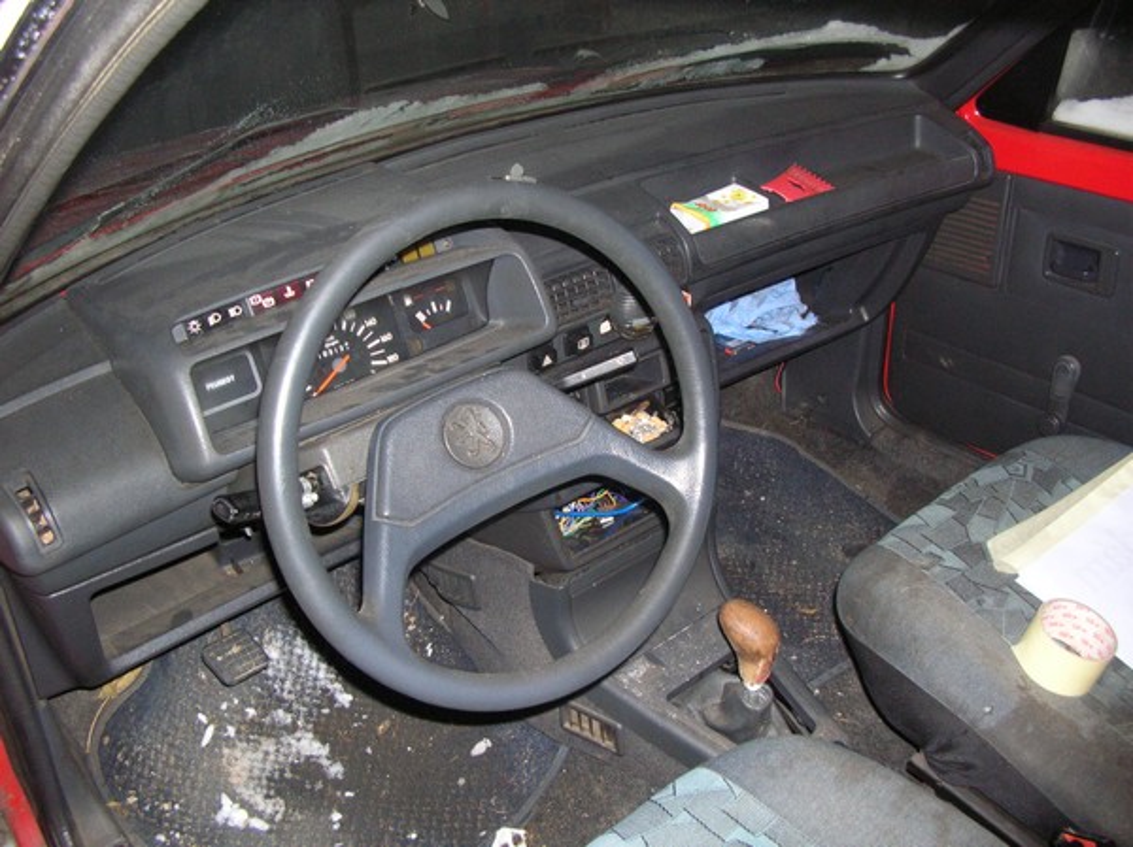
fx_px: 1145
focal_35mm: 35
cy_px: 424
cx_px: 566
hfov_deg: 52.7
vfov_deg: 40.6
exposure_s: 1/60.1
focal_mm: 5.8
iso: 127
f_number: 2.8
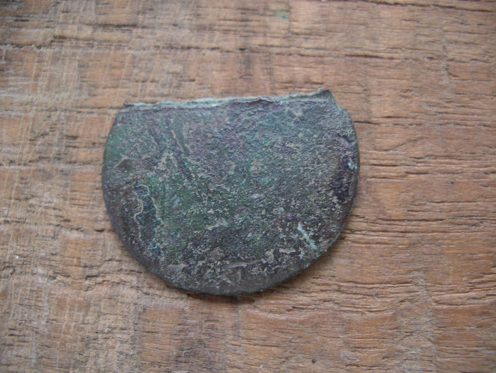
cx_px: 248
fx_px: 530
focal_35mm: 37
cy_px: 186
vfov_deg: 38.7
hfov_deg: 50.1
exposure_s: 1/40
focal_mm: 7.8
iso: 125
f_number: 2.8
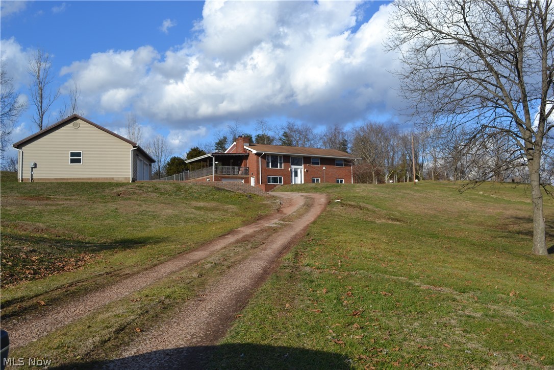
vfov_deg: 36.9
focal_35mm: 36
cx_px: 277
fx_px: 554
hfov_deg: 53.1
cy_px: 185
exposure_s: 1/250
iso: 100
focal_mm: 24
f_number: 8
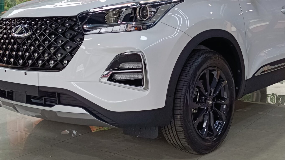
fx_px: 370
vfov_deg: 24.2
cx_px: 161
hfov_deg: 42.0
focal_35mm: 49
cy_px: 42
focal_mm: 5.59
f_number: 1.88
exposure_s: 1/120
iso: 103
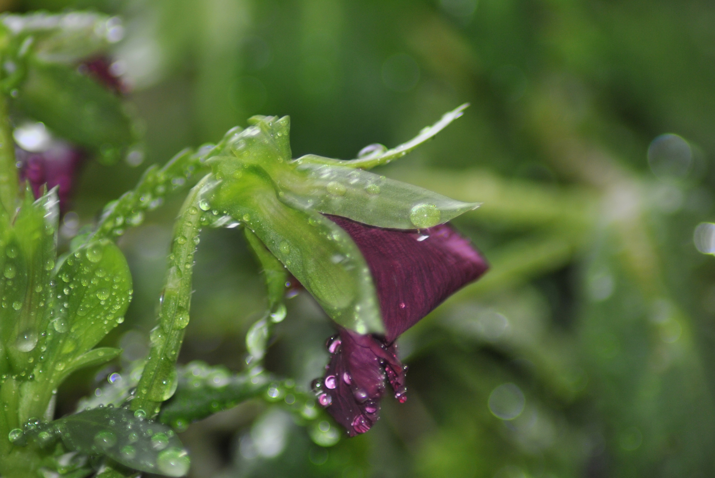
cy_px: 239
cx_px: 358
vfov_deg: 3.1
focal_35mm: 450
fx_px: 8948
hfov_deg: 4.6
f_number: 5.6
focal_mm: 300
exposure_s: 1/60
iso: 200
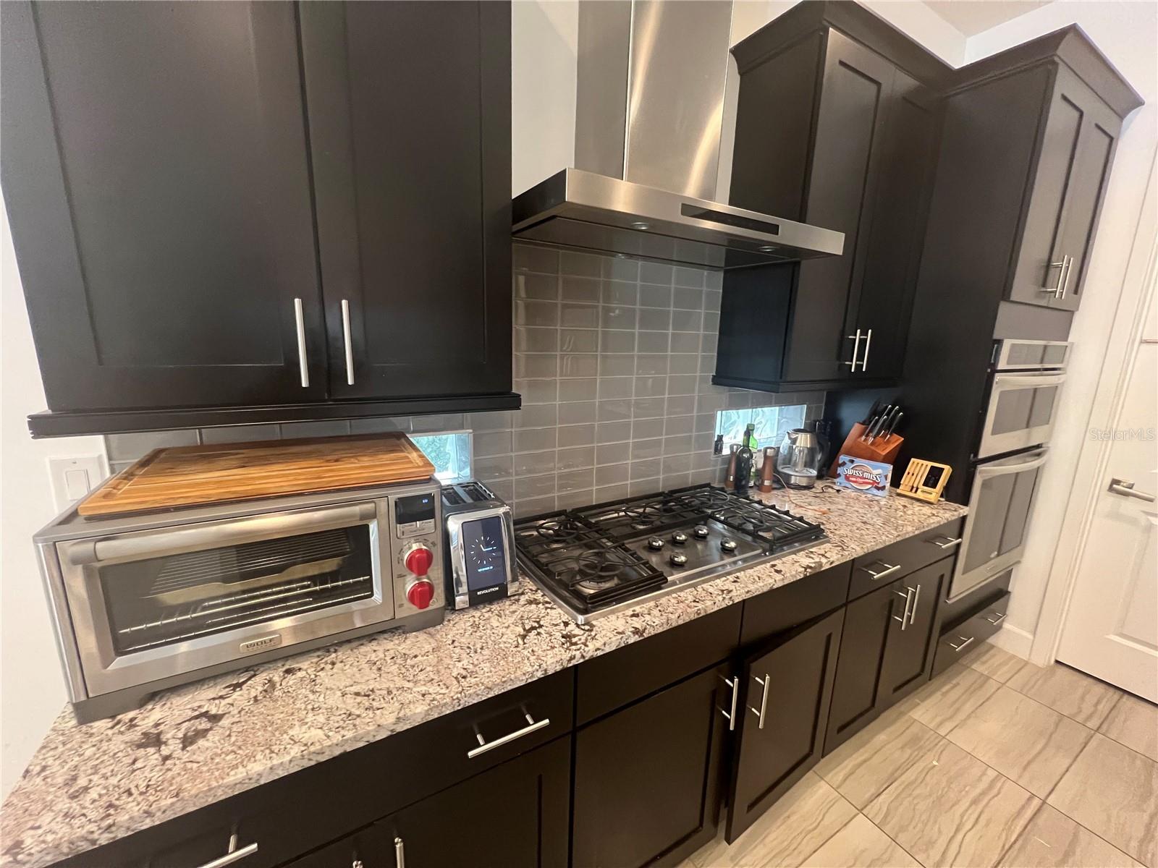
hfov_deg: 106.2
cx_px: 579
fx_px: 435
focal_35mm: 13
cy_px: 434
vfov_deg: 89.9
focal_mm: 1.57
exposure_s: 1/60
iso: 640
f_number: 1.8
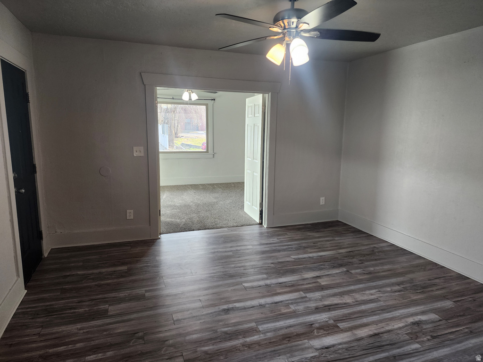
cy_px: 181
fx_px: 321
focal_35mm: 23
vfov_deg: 58.9
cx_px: 242
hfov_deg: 73.9
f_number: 1.8
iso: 125
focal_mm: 6.4
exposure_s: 1/120
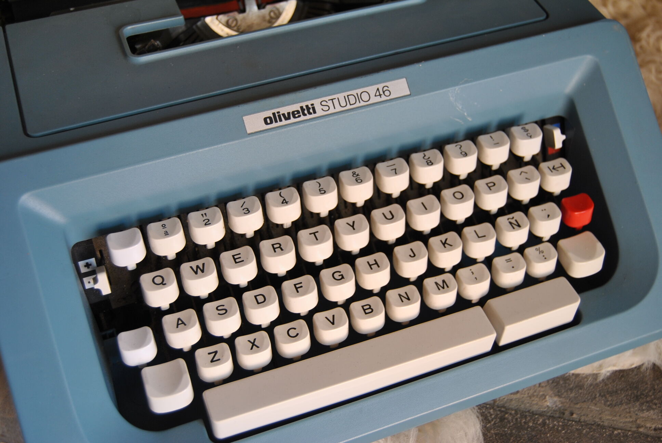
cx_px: 331
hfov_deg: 42.3
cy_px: 222
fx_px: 856
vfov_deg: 29.0
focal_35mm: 46
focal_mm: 31
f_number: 4.2
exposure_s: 1/40
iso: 200
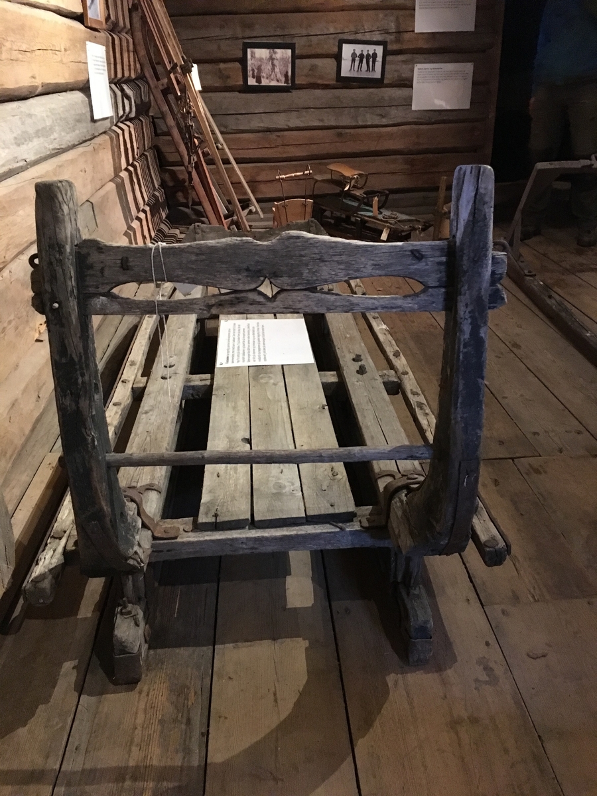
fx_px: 667
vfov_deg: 61.7
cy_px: 398
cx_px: 298
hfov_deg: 48.2
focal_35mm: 29
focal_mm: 4.15
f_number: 2.2
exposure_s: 1/17
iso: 400
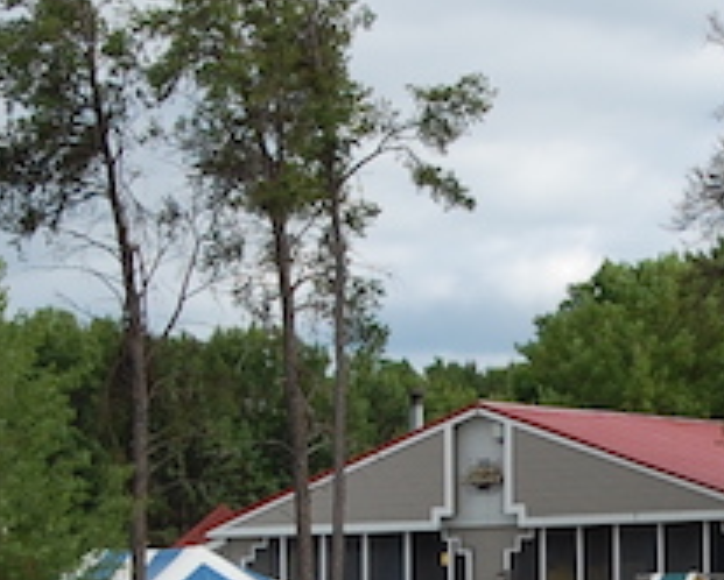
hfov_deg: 9.0
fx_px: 4591
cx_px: 609
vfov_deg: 7.2
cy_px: 549
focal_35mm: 214
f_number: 8
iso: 200
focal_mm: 35
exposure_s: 1/250
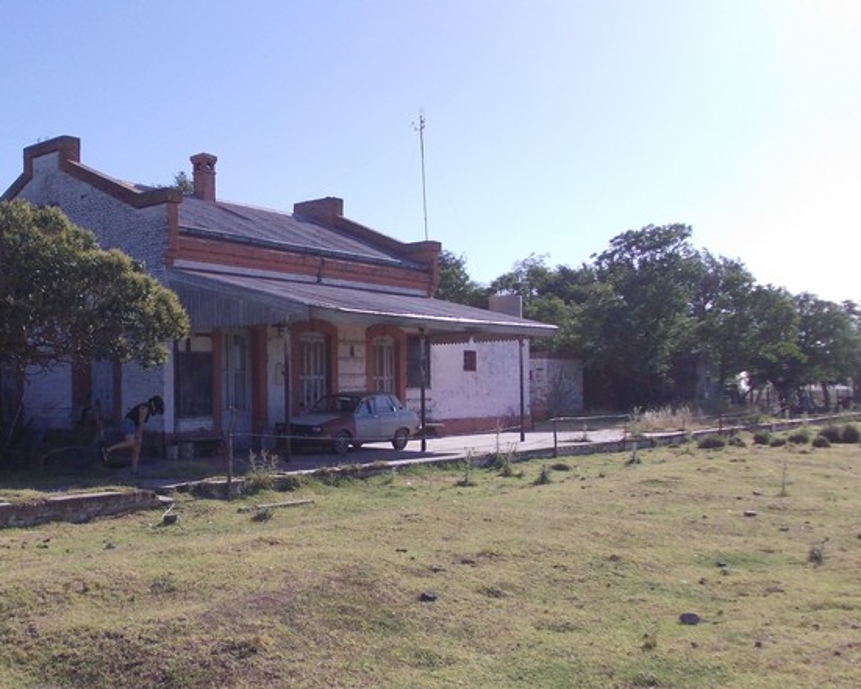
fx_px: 968
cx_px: 275
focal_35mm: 38
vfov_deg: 39.1
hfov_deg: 47.0
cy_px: 386
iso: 80
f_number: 5.4
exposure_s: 1/320
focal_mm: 4
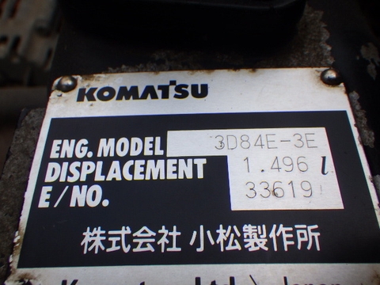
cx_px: 190
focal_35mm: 34
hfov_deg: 54.0
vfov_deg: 41.8
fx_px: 373
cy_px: 142
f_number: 4.6
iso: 125
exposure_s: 1/160
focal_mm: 6.1
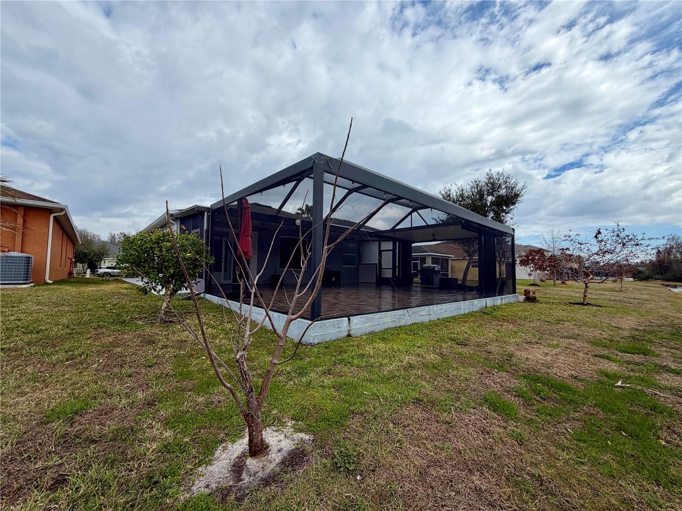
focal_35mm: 14
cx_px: 341
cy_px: 256
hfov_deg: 102.1
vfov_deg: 85.7
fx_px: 276
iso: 20
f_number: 2.2
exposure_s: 1/914
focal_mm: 2.22
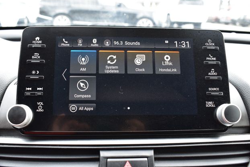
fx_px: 257
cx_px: 122
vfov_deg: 36.0
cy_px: 82
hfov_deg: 51.9
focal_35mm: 37
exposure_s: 1/25
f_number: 7.1
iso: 400
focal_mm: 24
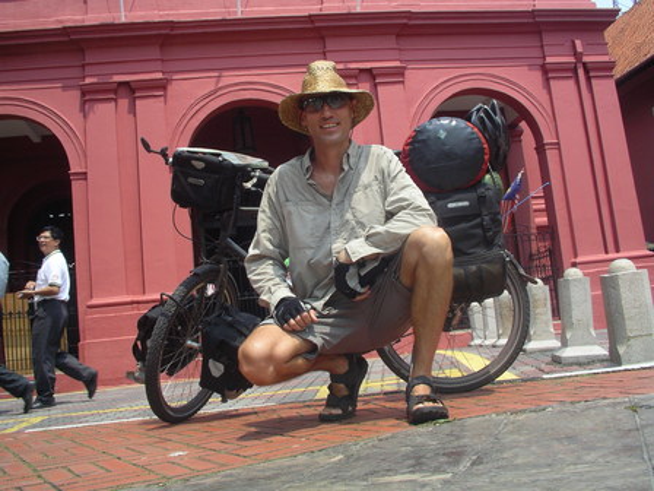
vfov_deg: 38.7
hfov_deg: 50.1
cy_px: 246
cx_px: 327
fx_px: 699
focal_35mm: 37
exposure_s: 1/100
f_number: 6.9
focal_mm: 5.7
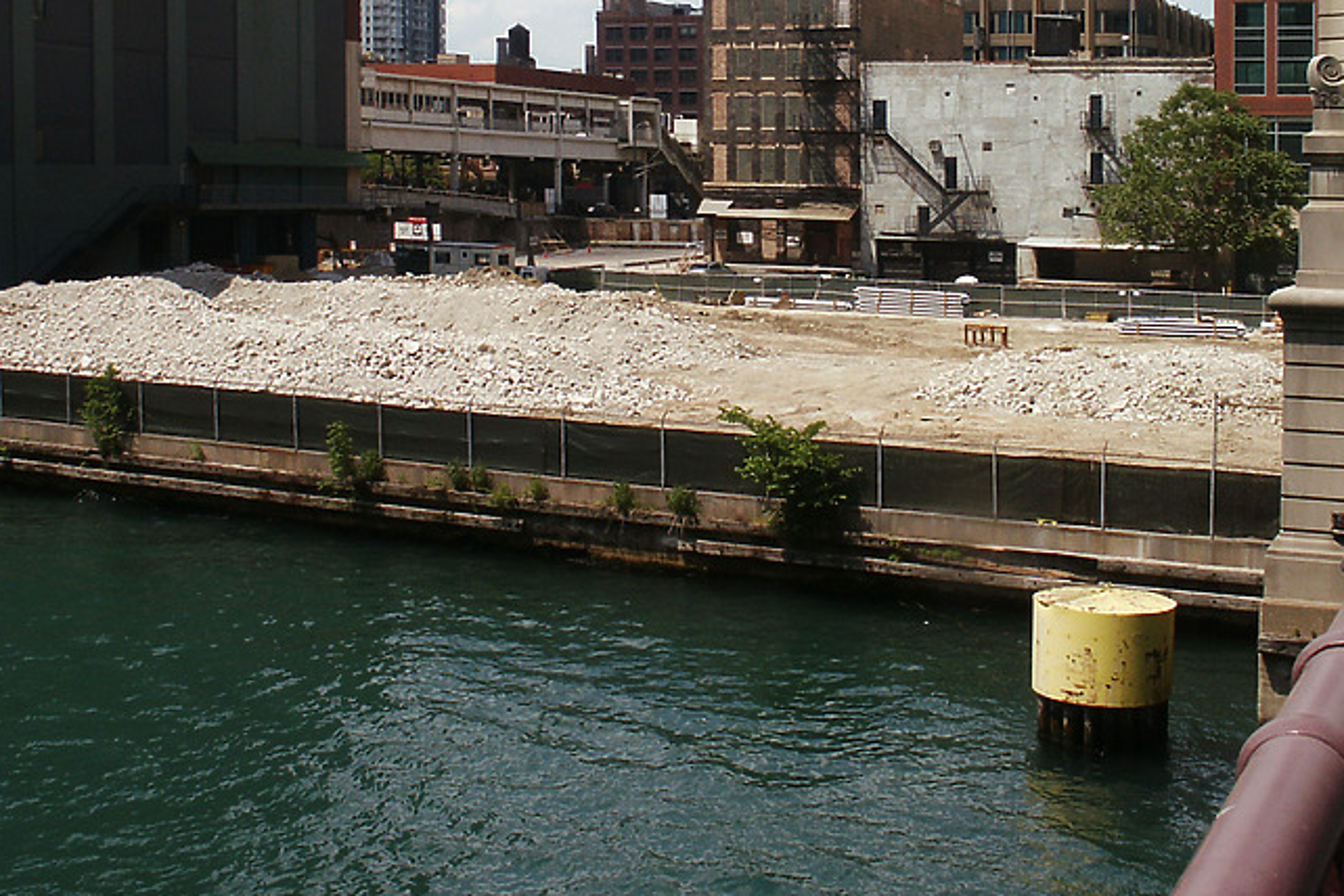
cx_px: 662
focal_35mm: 51
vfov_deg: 26.1
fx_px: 1904
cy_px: 204
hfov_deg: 38.9
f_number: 6.7
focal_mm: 7.18
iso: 64
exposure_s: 1/250
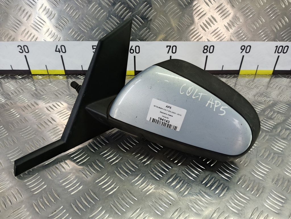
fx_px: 193
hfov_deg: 73.9
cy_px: 110
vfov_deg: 58.9
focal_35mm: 23
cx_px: 146
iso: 105
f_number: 1.6
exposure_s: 1/33.3
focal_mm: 4.11
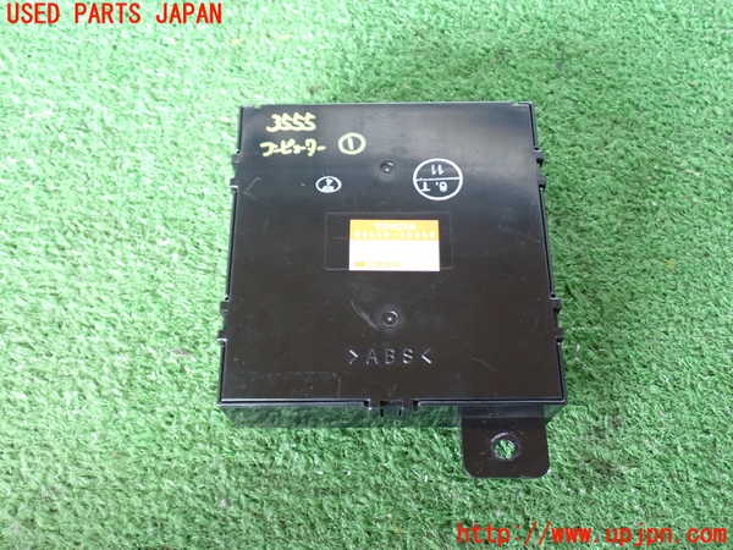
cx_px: 366
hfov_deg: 51.4
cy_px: 275
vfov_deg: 39.7
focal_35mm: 36
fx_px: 762
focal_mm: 6.37
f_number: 2.5
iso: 800
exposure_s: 1/30
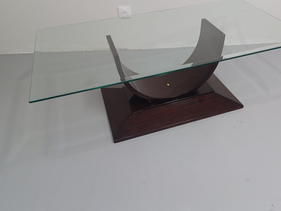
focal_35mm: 32
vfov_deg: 44.1
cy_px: 98
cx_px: 174
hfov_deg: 56.2
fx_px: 260
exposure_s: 1/25
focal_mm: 4.6
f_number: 1.8
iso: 400
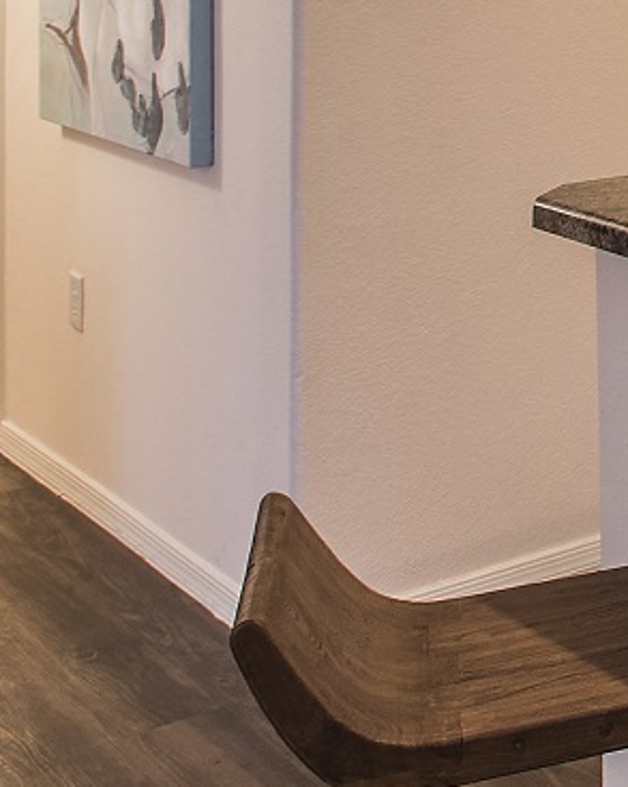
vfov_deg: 20.2
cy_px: -219
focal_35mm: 87
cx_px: 1410
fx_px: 2024
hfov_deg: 13.7
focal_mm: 17
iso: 100
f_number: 11
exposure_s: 2.5
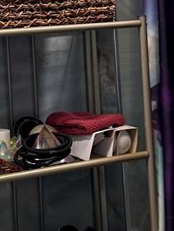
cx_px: 9
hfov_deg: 14.3
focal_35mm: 102
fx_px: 683
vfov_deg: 18.5
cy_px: -29
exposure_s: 1/120
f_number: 1.78
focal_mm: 6.76
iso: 200
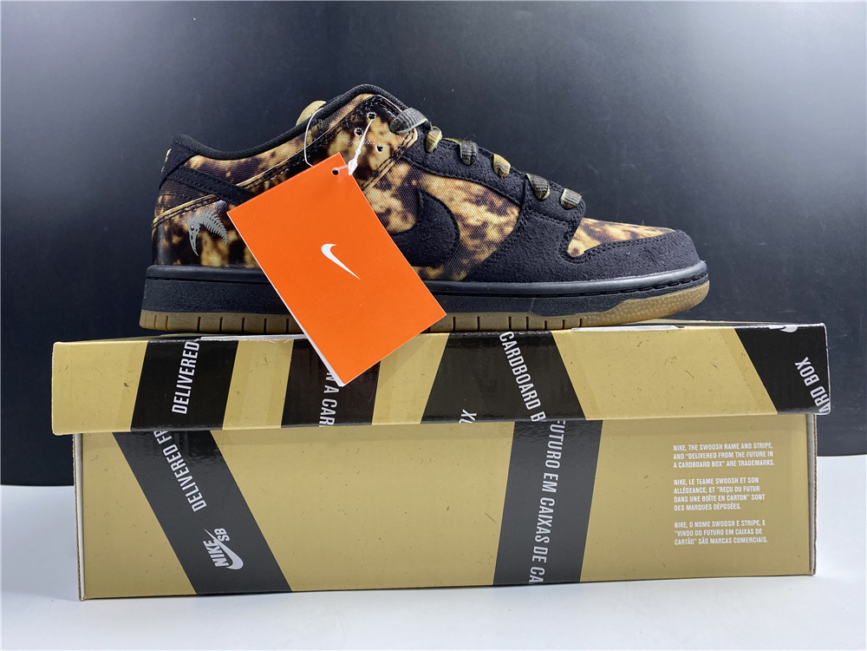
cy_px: 326
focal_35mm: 26
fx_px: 651
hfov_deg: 67.3
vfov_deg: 53.1
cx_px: 434
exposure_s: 1/50
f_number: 1.8
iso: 80
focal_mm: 4.25
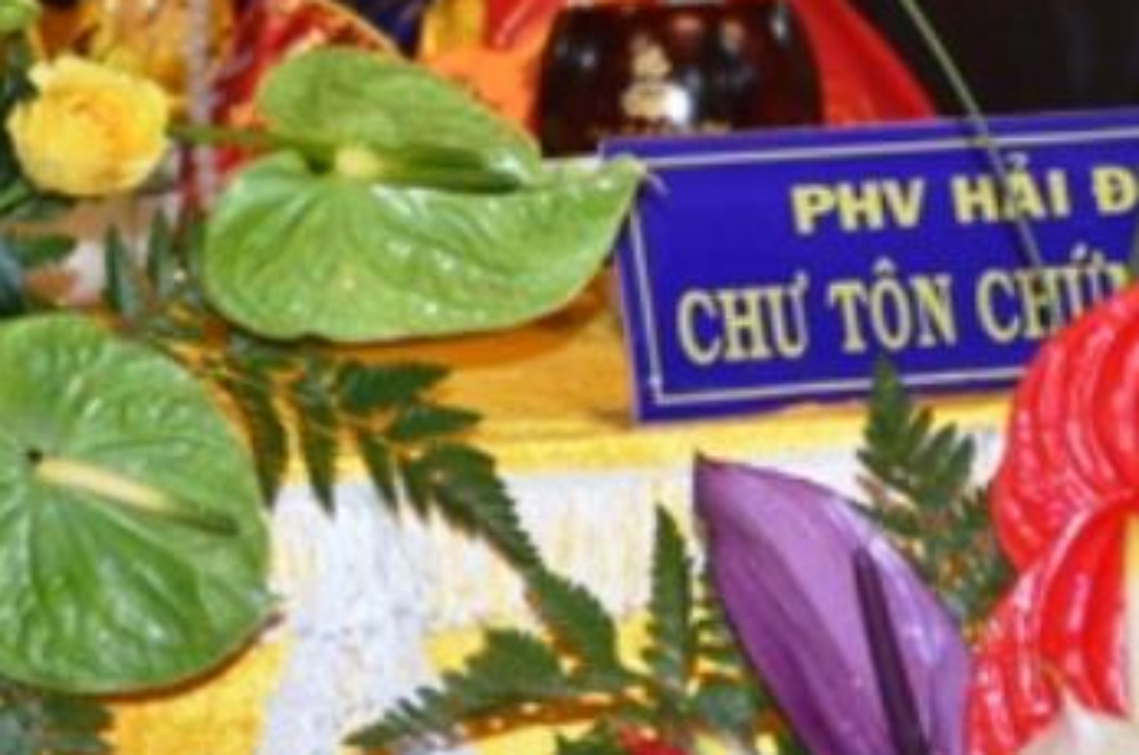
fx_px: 6300
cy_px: 28
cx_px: 358
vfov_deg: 6.8
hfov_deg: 10.3
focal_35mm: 199
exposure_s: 1/60
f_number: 5.3
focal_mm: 45
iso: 1400
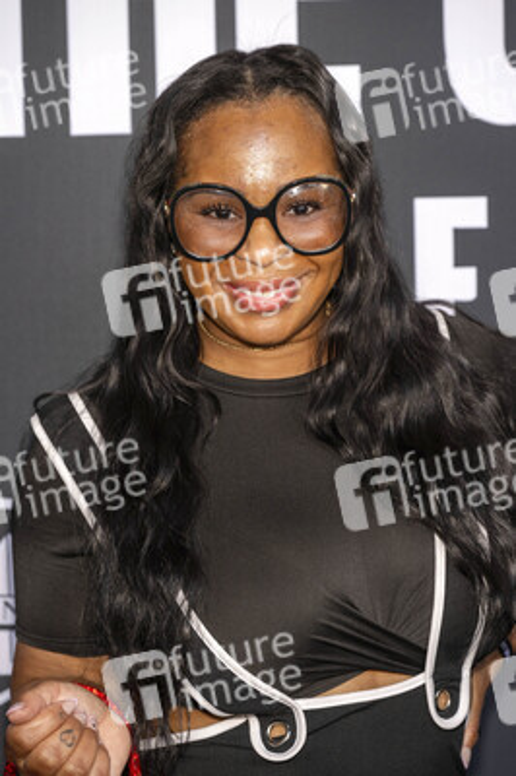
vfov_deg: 21.7
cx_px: 258
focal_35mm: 94
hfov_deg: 14.5
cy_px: 388
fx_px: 2024
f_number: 5.6
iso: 800
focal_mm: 94
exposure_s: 1/200
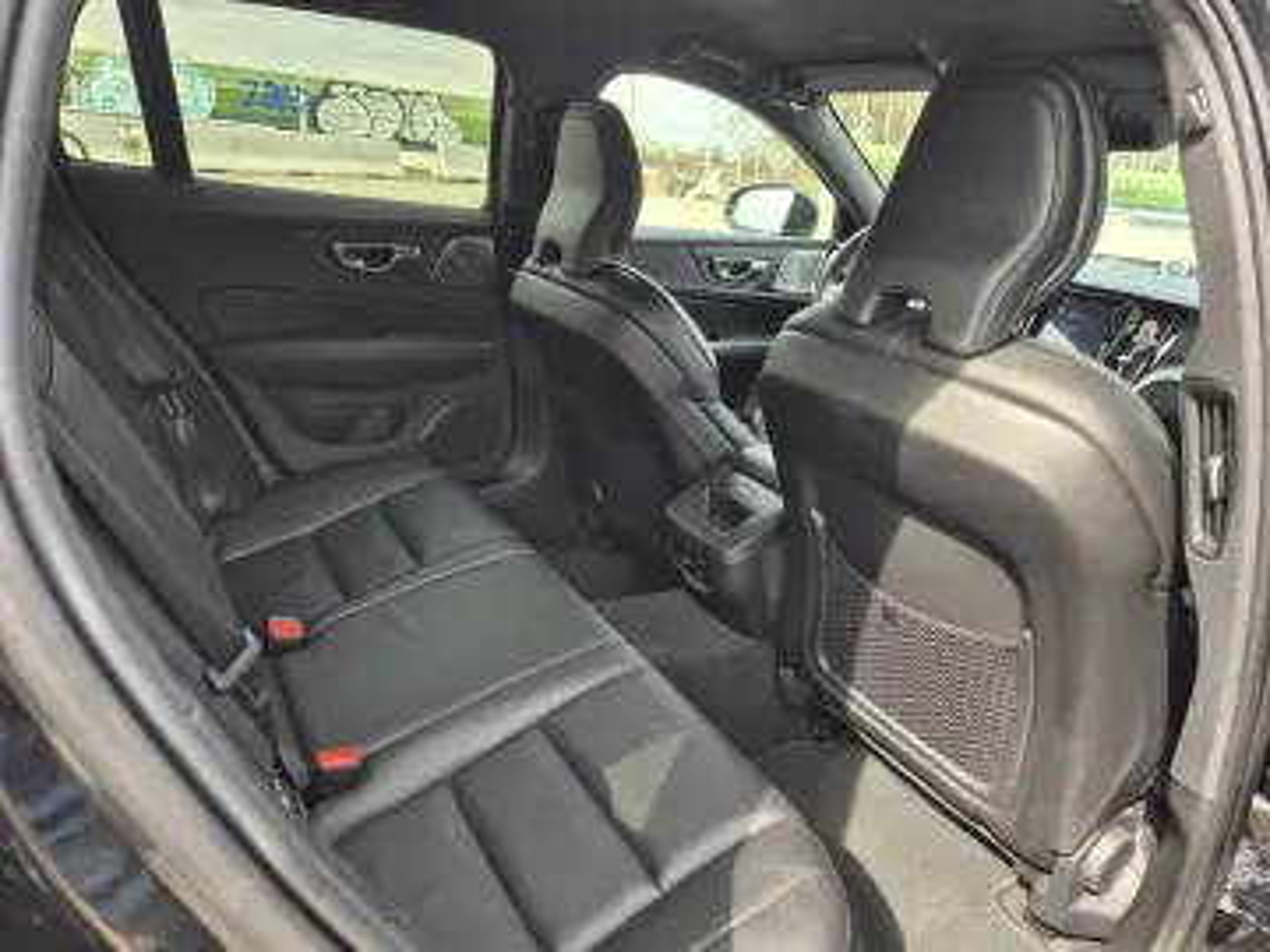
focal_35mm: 23
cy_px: 476
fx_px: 844
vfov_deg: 58.9
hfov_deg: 73.9
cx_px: 635
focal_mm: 5.4
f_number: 1.8
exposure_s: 1/180
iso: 50
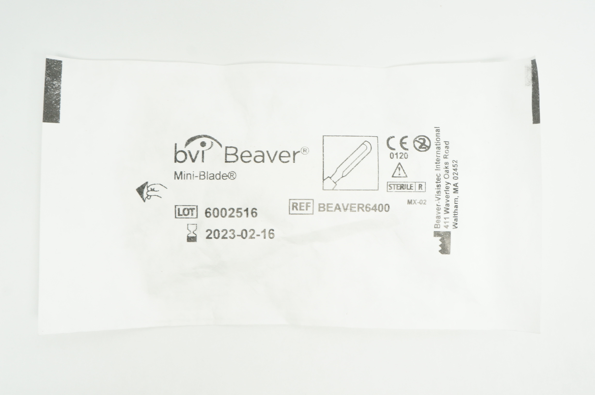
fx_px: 718
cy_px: 198
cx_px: 298
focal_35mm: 44
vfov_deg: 30.8
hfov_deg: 45.0
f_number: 9
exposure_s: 1/15
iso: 400
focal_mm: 29
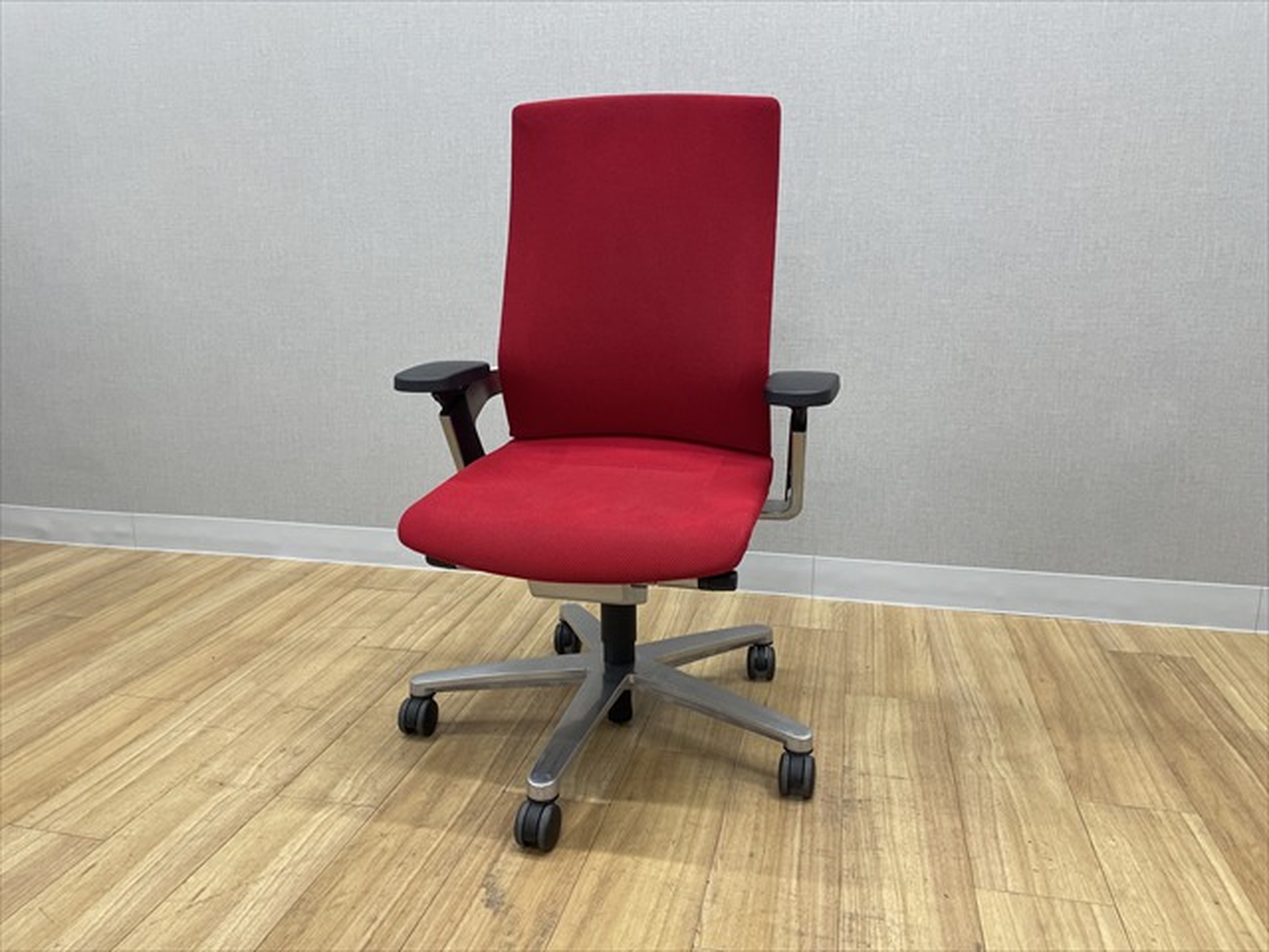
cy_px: 476
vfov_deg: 53.1
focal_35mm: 26
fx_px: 953
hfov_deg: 67.3
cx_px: 634
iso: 125
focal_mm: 4.2
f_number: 1.6
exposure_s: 1/100
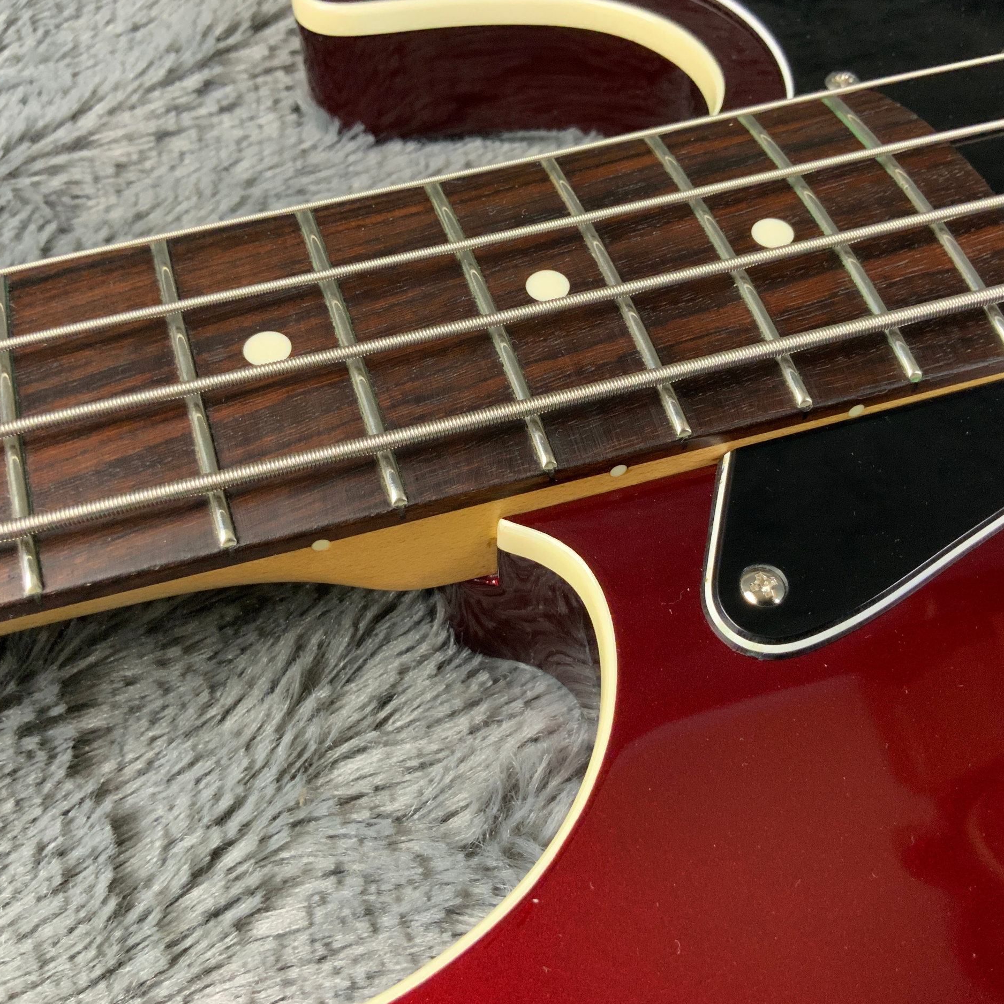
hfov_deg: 47.0
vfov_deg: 47.2
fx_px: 1148
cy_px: 501
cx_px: 586
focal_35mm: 35
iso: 250
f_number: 1.8
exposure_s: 1/60
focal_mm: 3
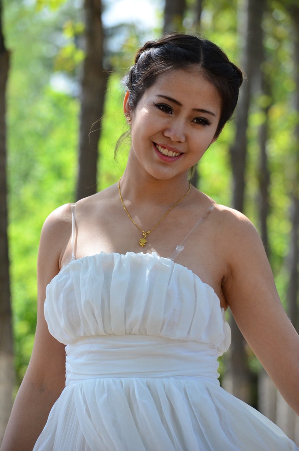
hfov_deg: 7.0
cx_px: 150
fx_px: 2441
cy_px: 226
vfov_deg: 10.6
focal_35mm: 195
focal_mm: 130
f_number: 5.6
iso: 1250
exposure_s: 1/2000
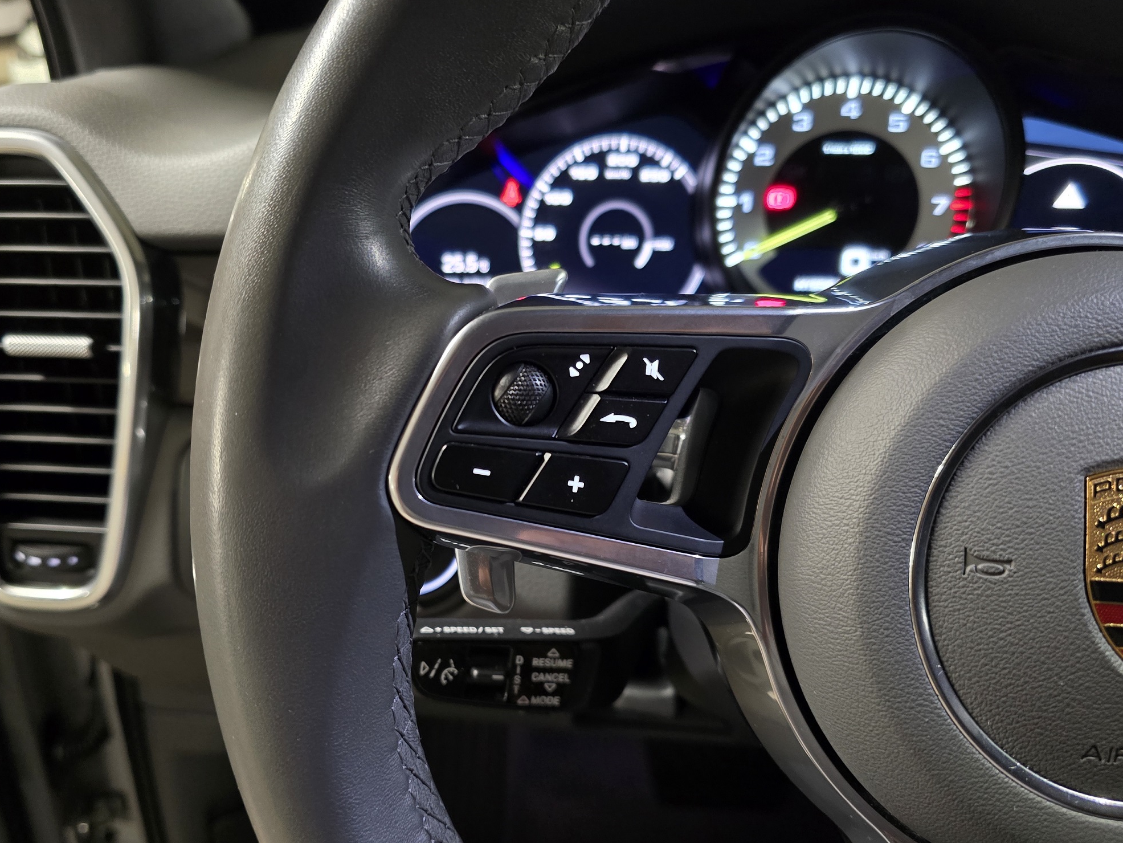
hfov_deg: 63.4
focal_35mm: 28
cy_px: 435
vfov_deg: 49.8
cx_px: 521
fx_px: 909
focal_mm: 6.3
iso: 1250
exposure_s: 1/30.1
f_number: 1.7
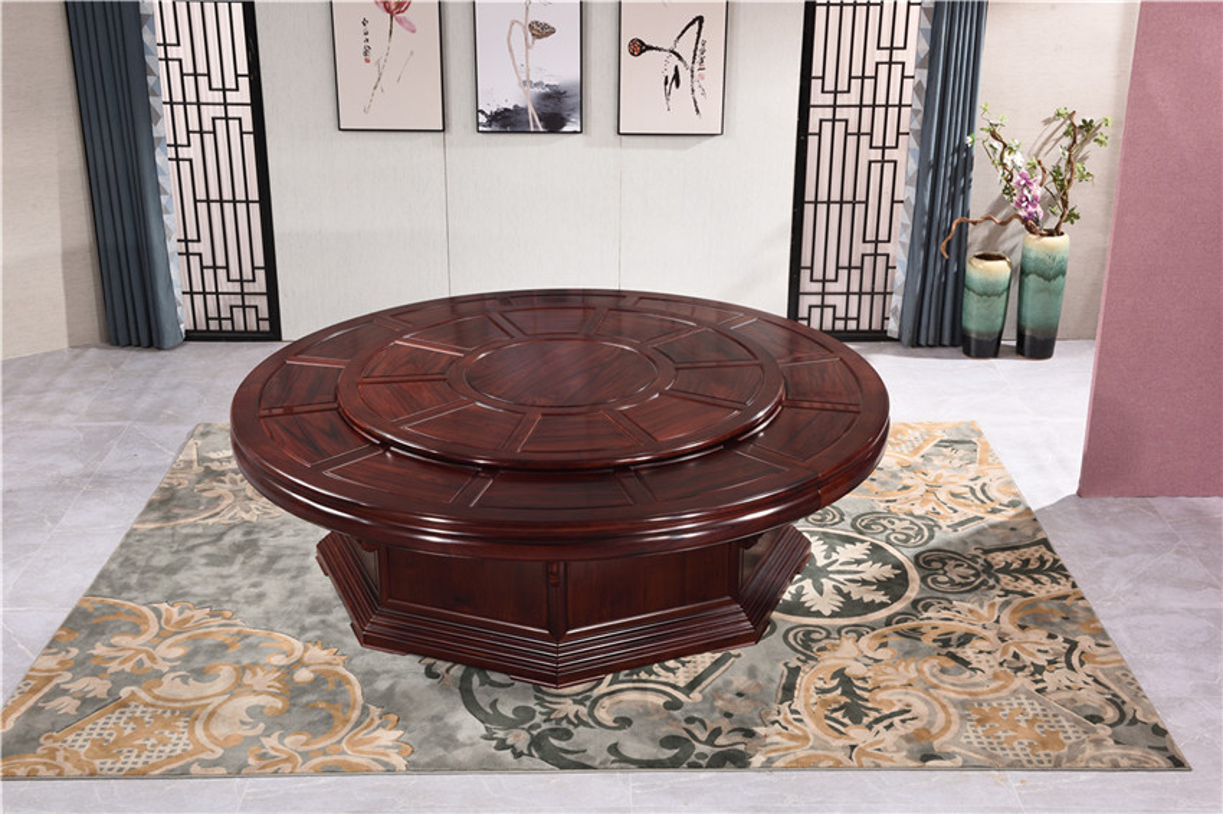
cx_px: 612
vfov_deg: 30.5
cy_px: 407
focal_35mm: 44
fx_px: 1494
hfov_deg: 44.5
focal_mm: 44
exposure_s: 1/125
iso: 100
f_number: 13
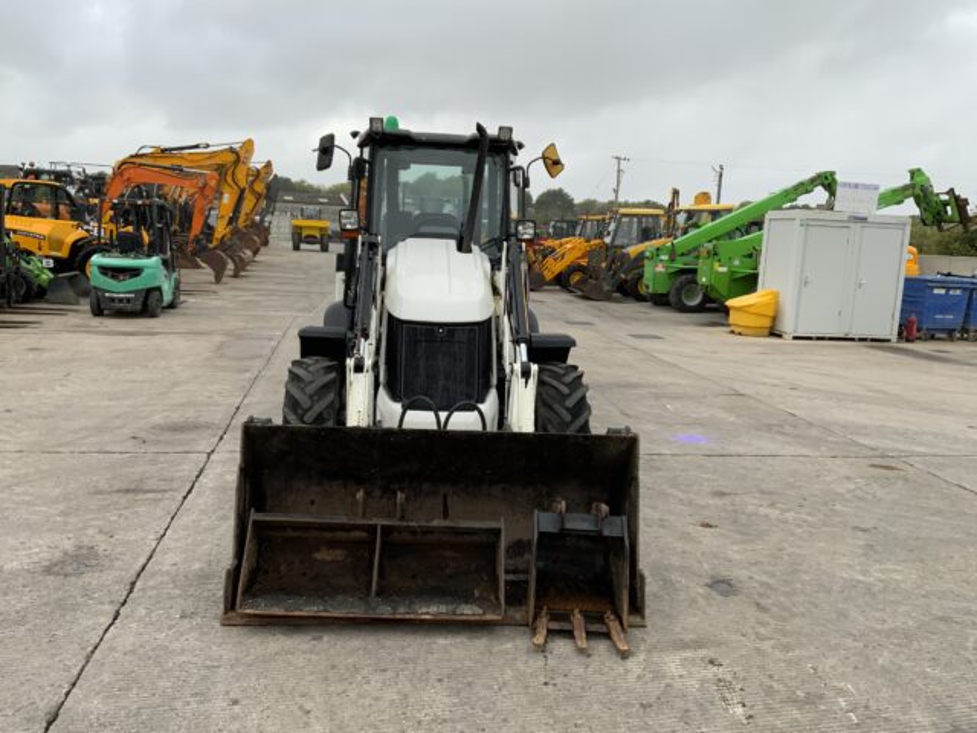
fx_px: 818
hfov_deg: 61.7
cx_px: 488
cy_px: 366
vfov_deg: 48.2
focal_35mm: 29
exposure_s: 1/370
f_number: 1.8
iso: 16
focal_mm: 3
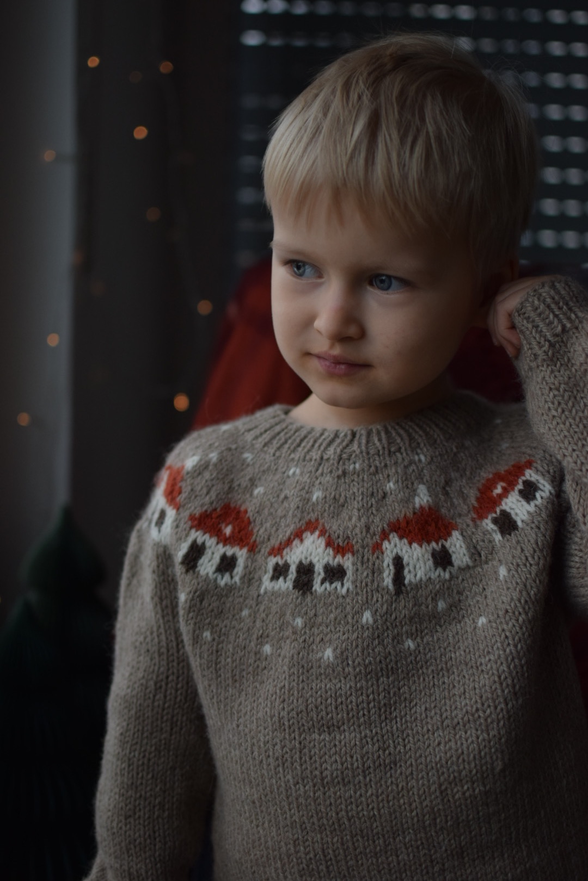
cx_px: 294
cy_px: 440
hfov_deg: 25.8
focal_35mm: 52
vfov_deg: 37.9
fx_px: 1286
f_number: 2
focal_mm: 35
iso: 320
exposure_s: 1/320
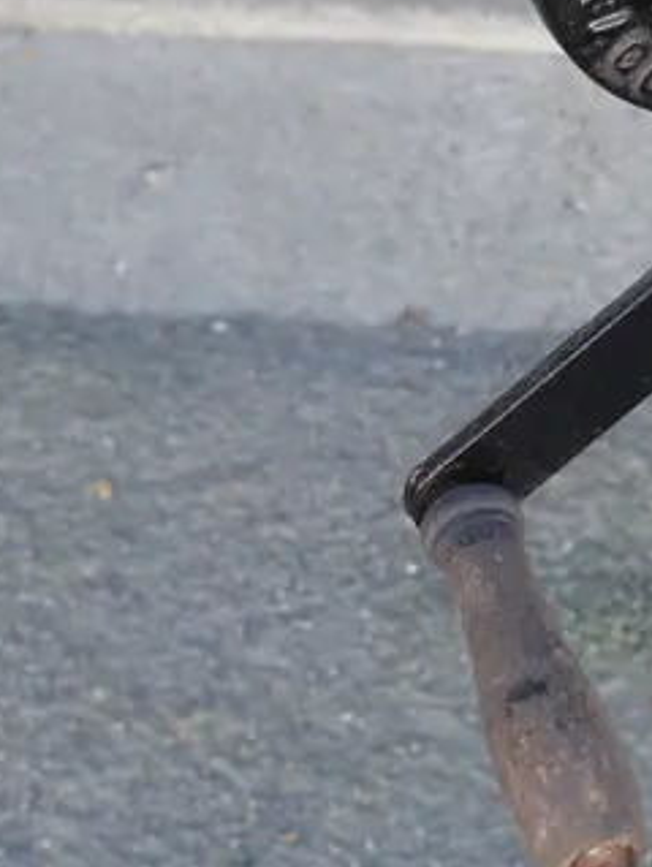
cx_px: 591
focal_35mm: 109
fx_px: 2732
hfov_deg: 13.5
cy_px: 826
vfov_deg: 17.7
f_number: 4.5
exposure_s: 1/125
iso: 200
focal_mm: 17
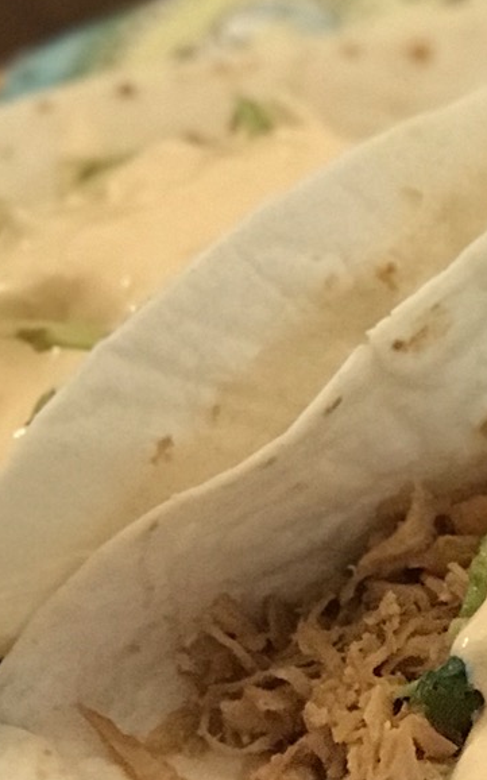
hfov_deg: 6.1
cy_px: 654
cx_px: 761
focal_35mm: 214
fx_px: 4547
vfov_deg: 9.8
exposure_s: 1/60
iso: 400
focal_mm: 6.6
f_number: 2.8
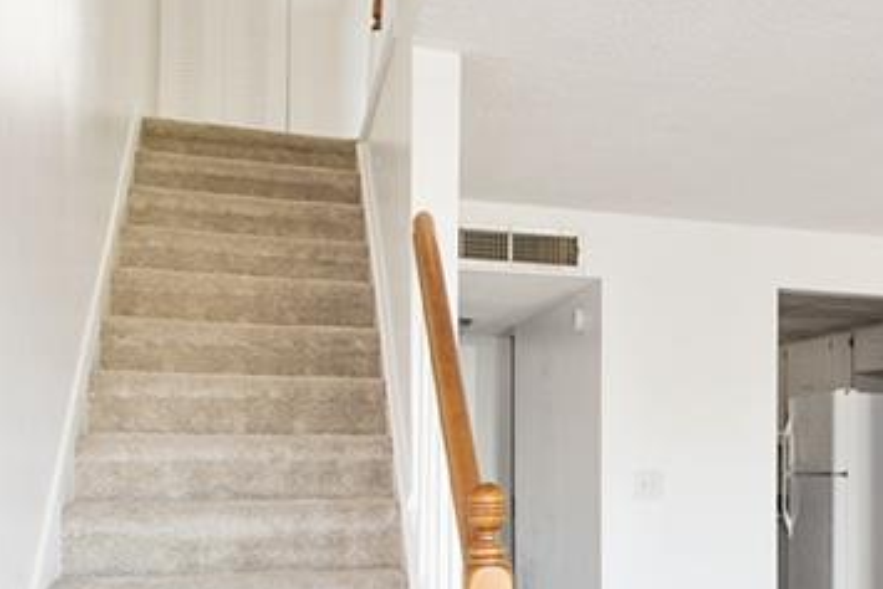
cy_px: 429
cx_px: 950
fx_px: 1202
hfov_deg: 35.1
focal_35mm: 49
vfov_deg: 27.2
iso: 400
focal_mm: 17
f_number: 7.1
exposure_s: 1/13
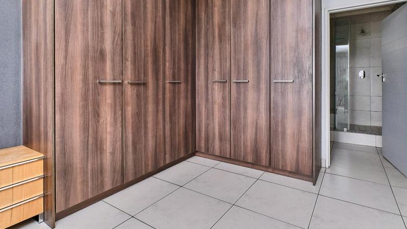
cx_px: 207
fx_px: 194
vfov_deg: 60.4
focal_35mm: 18
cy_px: 89
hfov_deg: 92.7
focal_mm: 10.5
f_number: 8
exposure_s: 1/50
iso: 800
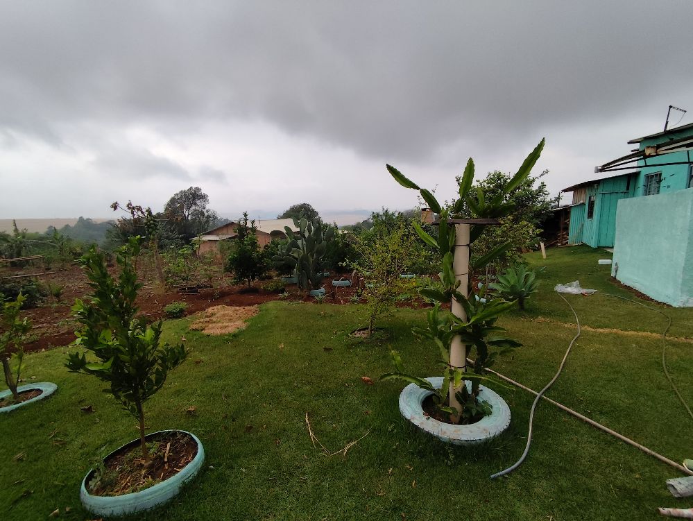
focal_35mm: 16
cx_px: 346
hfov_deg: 94.4
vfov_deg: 78.2
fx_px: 321
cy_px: 260
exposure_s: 1/124
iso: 50
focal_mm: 1.65
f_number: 2.2
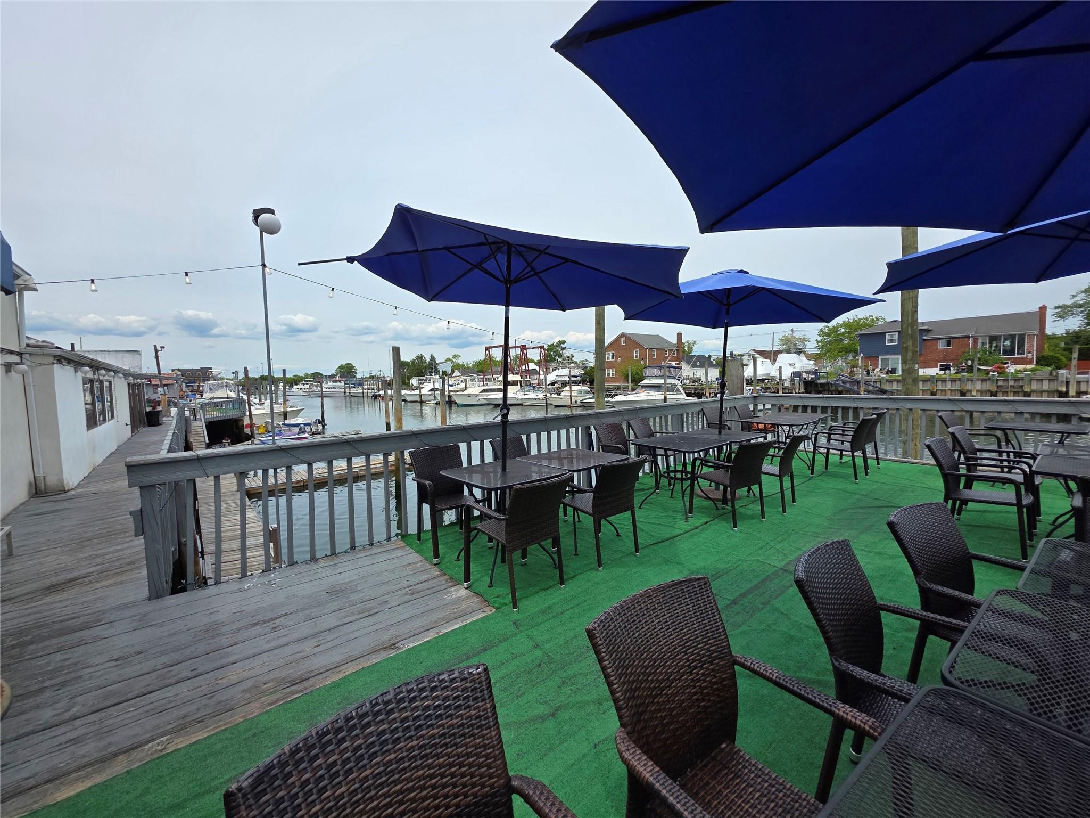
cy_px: 409
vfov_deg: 89.9
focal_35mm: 13
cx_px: 545
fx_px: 409
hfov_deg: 106.2
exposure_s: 1/1879
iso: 40
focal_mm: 2.2
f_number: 1.9
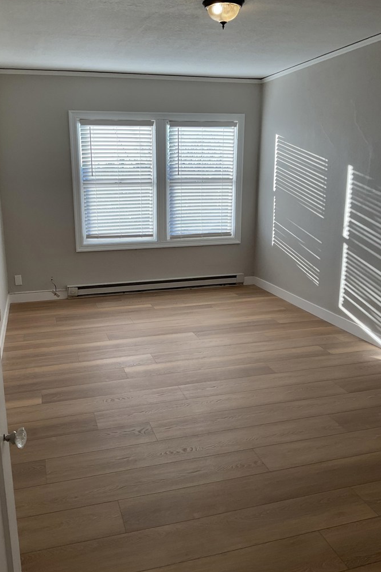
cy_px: 281
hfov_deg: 42.2
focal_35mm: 31
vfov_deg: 60.3
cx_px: 164
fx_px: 492
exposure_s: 1/165
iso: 16
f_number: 1.8
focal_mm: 3
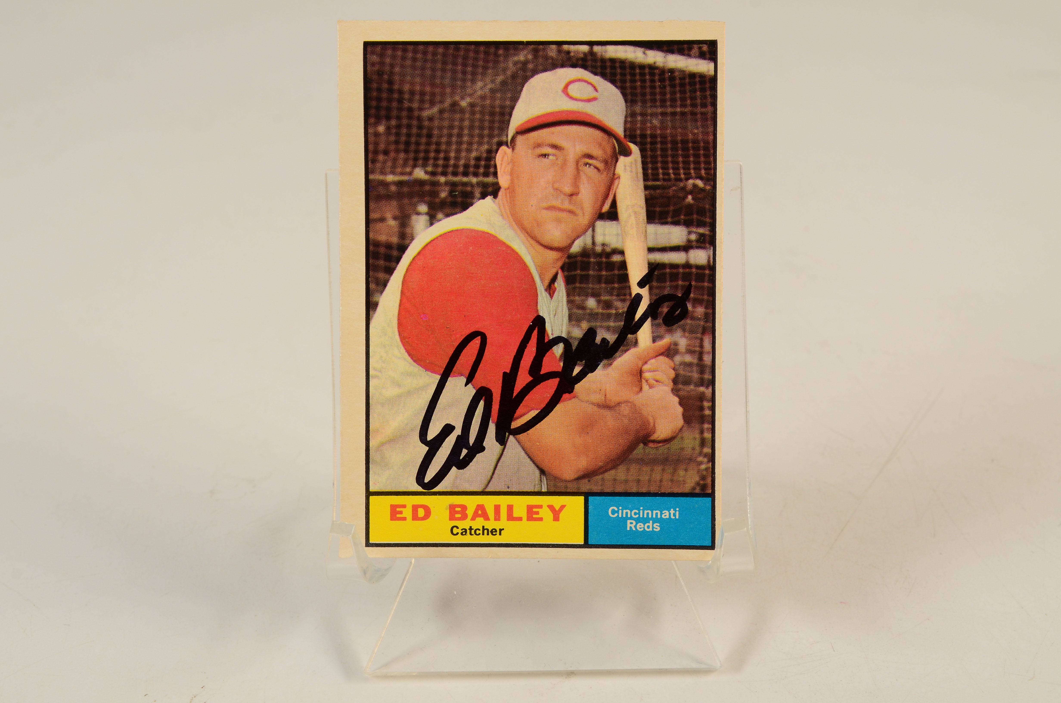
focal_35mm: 63
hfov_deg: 32.0
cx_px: 530
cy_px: 352
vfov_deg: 21.5
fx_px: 1853
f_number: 13
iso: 200
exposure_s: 1/160
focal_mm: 42
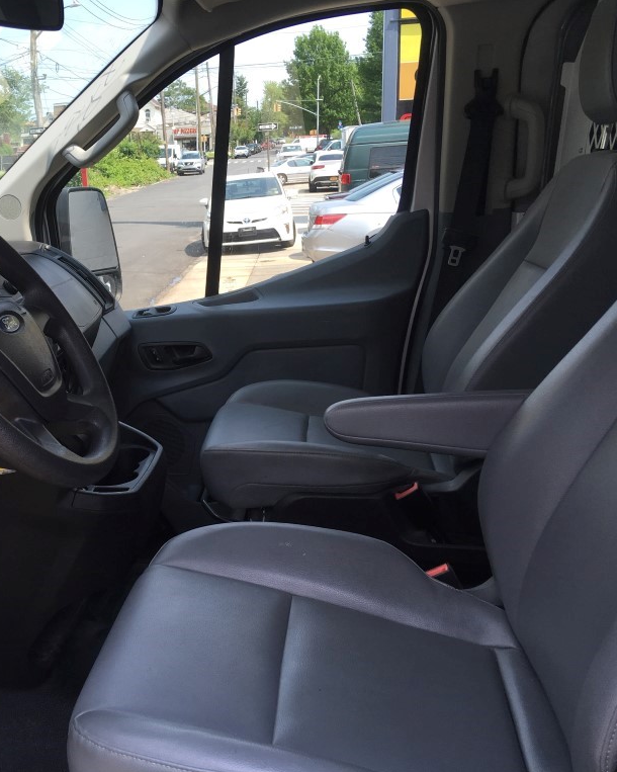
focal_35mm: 38
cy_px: 387
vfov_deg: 47.9
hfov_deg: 38.3
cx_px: 164
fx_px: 868
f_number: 2.2
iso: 25
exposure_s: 1/411
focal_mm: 4.15
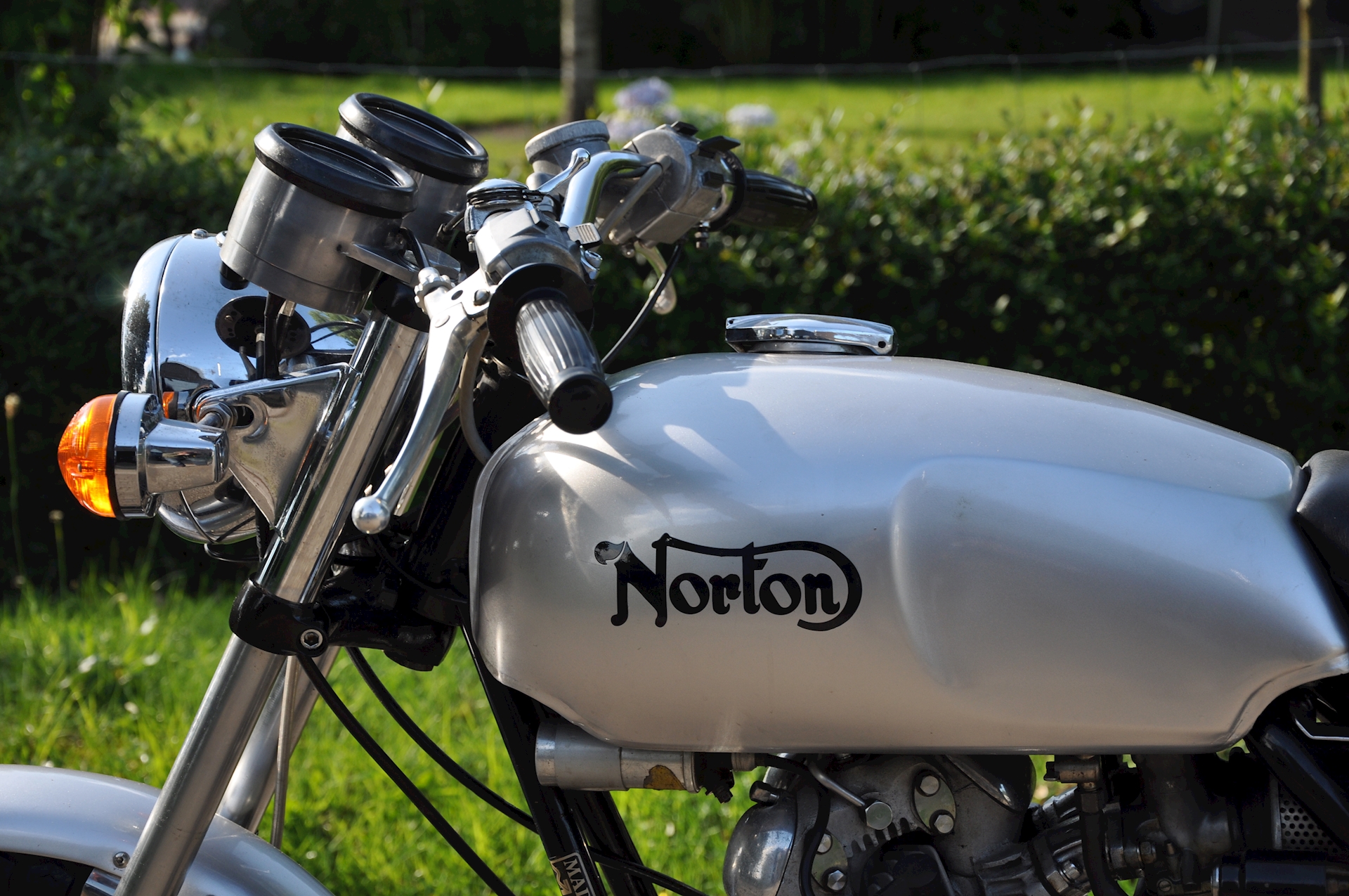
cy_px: 448
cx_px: 674
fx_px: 3705
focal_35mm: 99
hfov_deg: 20.6
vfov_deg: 13.8
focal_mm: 66
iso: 200
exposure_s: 1/200
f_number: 7.1
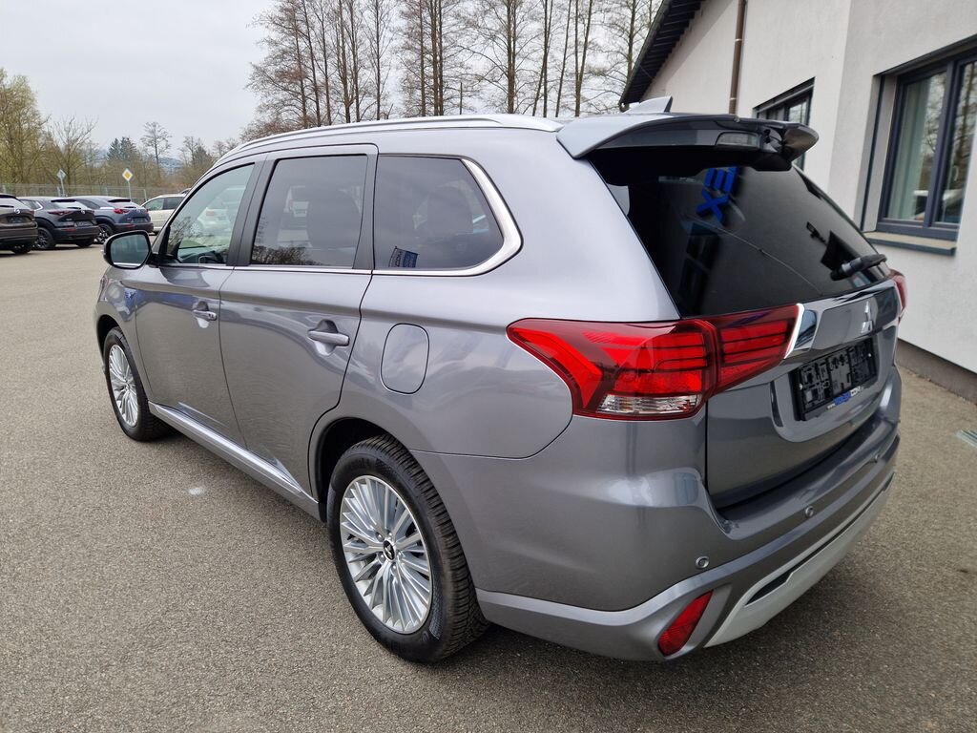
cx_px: 488
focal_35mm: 23
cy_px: 366
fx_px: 649
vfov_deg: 58.9
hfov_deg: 73.9
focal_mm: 5.4
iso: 50
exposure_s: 1/4237
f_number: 1.8
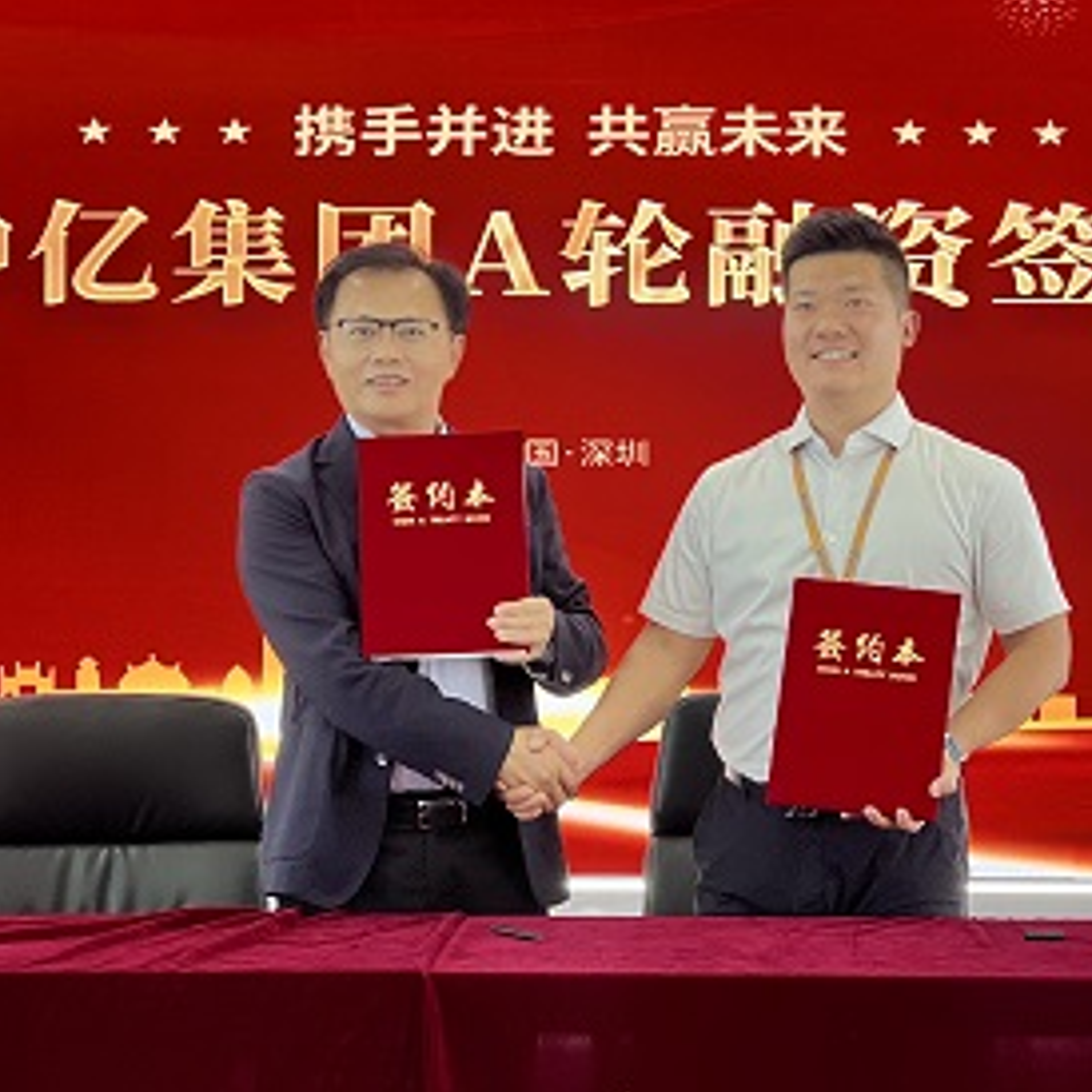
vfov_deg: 14.0
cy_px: 389
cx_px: 610
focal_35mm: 124
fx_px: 4426
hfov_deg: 14.1
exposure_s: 1/34
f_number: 2.8
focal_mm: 9
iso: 160
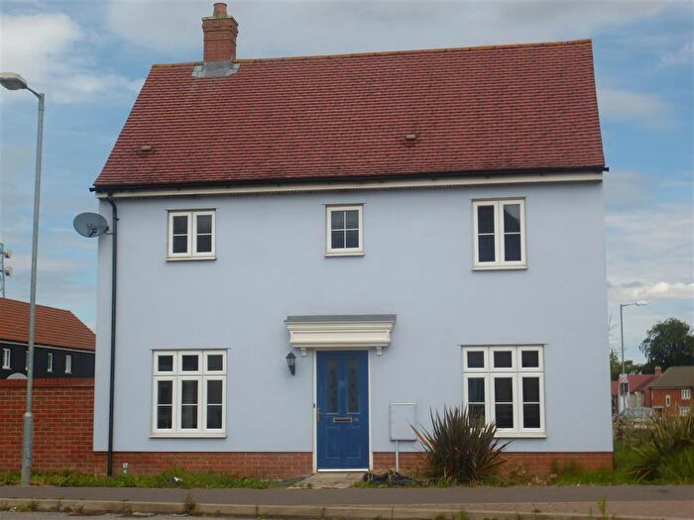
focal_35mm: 52
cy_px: 260
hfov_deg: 36.8
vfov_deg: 28.0
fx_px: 1043
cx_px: 347
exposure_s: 1/1000
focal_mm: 9.4
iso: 100
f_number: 4.3
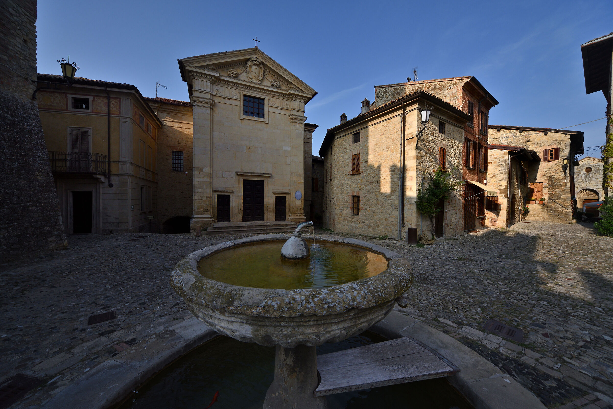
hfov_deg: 112.6
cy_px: 204
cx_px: 306
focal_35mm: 12
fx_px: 204
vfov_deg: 90.1
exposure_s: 1/640
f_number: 11
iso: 200
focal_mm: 12
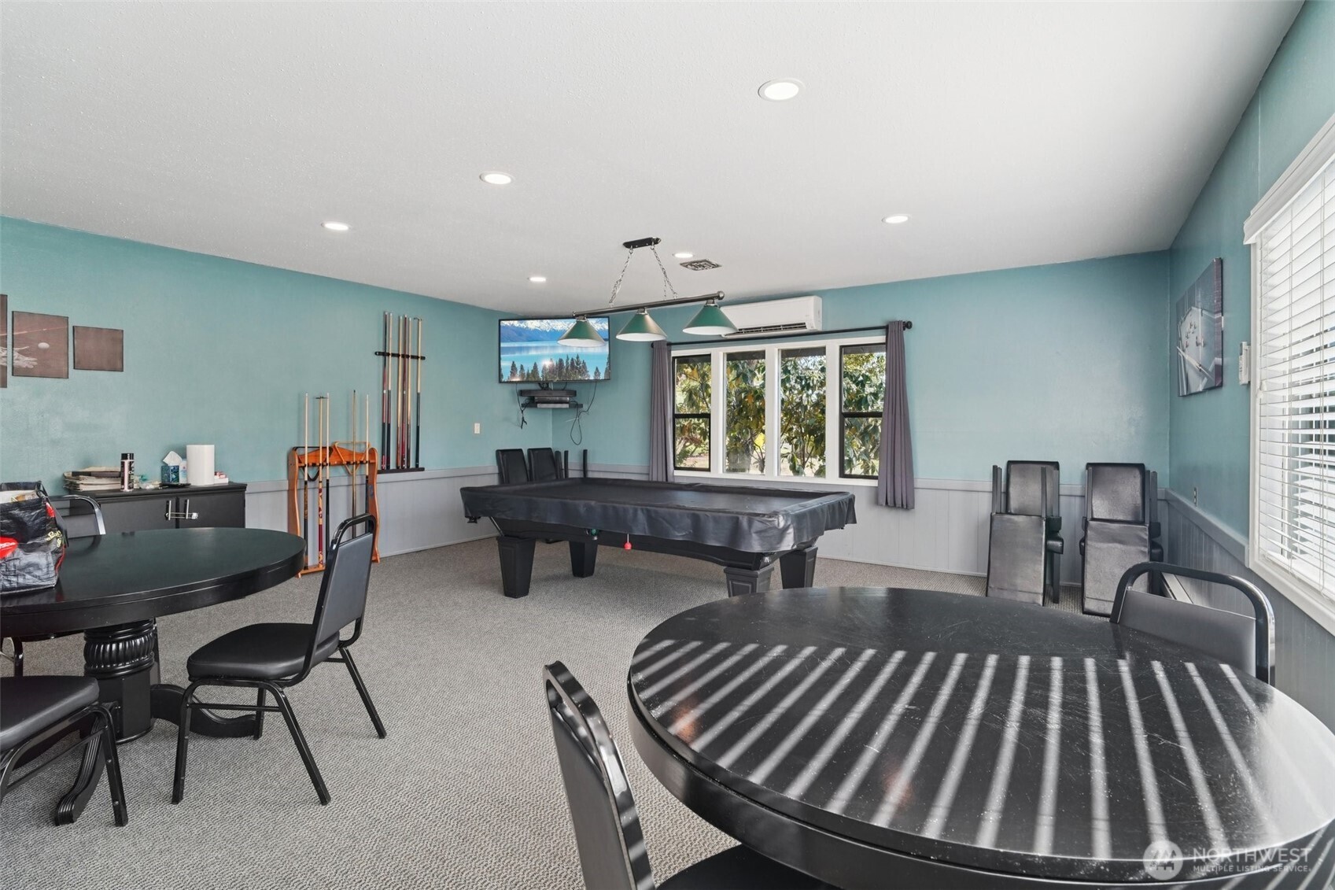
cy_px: 445
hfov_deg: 96.7
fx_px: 593
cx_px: 668
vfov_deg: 73.7
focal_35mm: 16
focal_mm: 16
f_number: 8
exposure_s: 1/60
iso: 1600
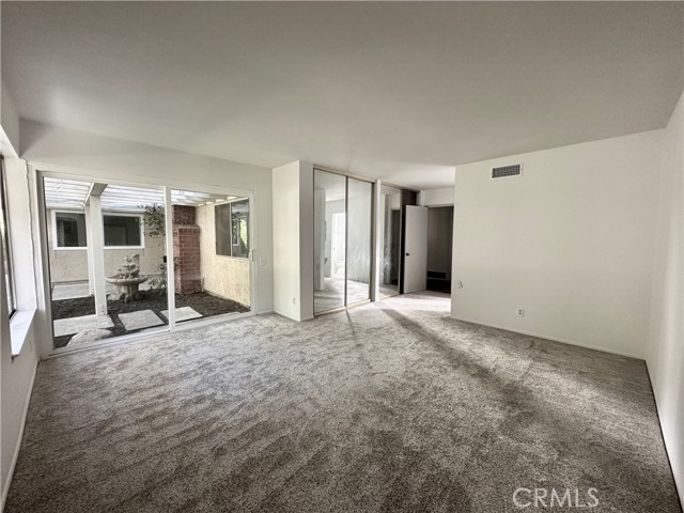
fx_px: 277
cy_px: 256
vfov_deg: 85.7
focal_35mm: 14
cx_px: 342
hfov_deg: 102.1
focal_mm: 2.22
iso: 125
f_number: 2.2
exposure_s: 1/99
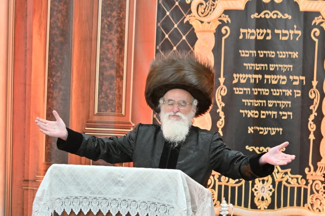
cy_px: 108
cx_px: 162
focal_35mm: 180
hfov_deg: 11.4
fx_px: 1624
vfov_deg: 7.6
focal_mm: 120
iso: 800
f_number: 4
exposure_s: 1/160
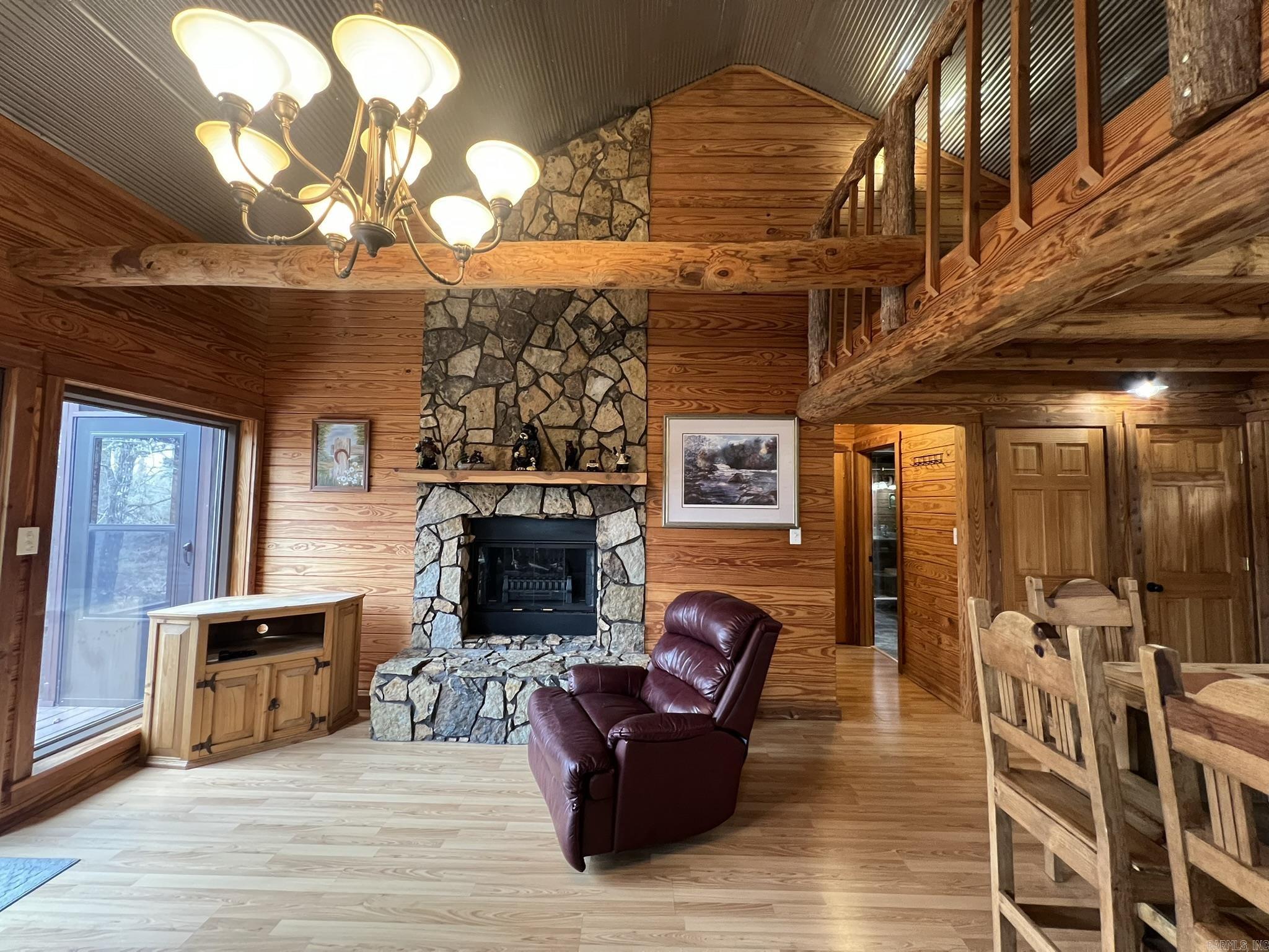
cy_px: 476
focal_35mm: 13
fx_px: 477
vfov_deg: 89.9
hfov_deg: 106.2
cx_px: 634
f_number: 1.8
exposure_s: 1/60
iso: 500
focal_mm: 1.57
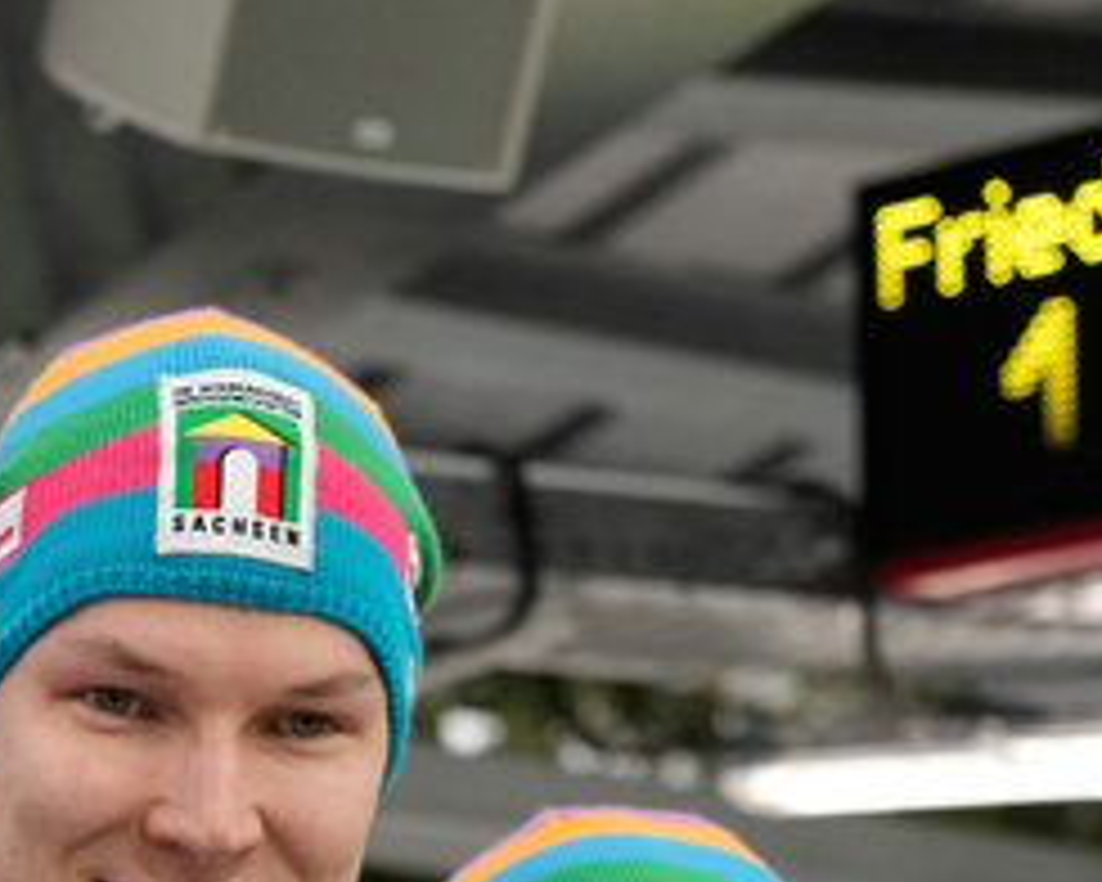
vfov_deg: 7.3
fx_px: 6784
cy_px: 1447
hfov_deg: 9.1
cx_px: -499
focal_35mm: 208
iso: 2000
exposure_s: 1/1250
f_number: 4
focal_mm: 53
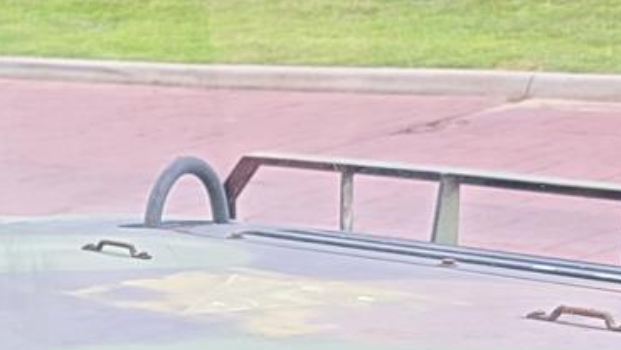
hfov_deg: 20.5
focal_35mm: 102
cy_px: 798
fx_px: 1680
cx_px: 49
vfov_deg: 10.5
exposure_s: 1/119
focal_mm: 6.7
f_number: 1.8
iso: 125
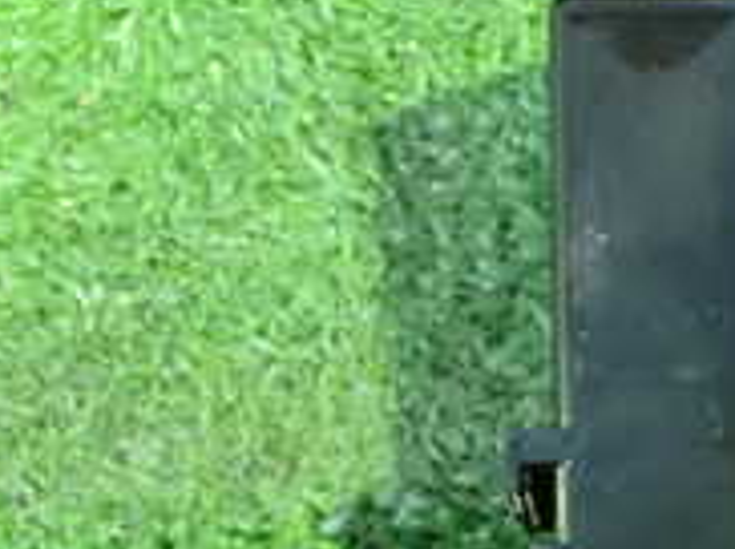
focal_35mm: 99
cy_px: 593
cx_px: 965
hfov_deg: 18.4
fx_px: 2099
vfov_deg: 14.6
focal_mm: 5.4
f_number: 2.3
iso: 1250
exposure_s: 1/30
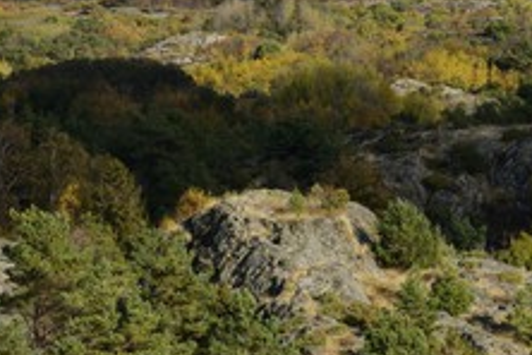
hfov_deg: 5.4
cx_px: 199
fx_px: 5600
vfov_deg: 3.6
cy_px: 98
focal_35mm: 379
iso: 200
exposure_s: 1/320
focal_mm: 200
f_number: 9
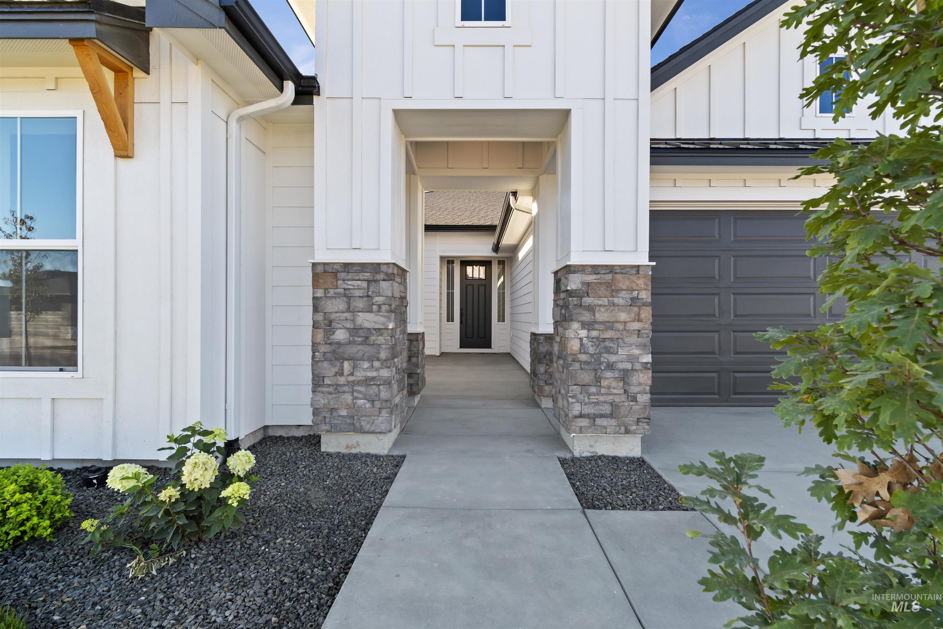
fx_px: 393
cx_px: 472
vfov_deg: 77.3
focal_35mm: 15
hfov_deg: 100.4
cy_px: 314
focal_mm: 10
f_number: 11
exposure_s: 1/40
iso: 320
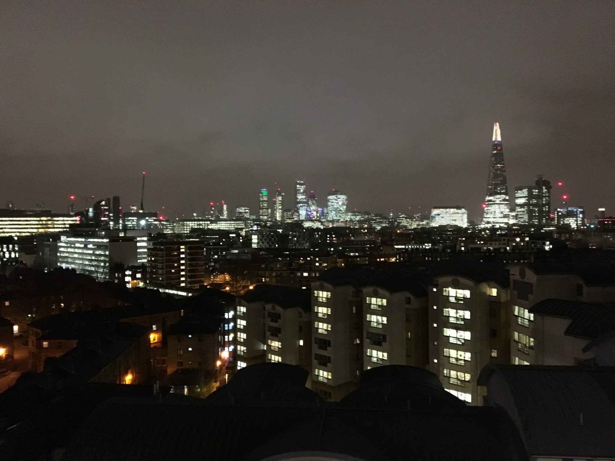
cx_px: 308
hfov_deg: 61.7
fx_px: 515
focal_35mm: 29
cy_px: 230
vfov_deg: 48.2
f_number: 2.2
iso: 800
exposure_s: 1/17
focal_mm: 4.15
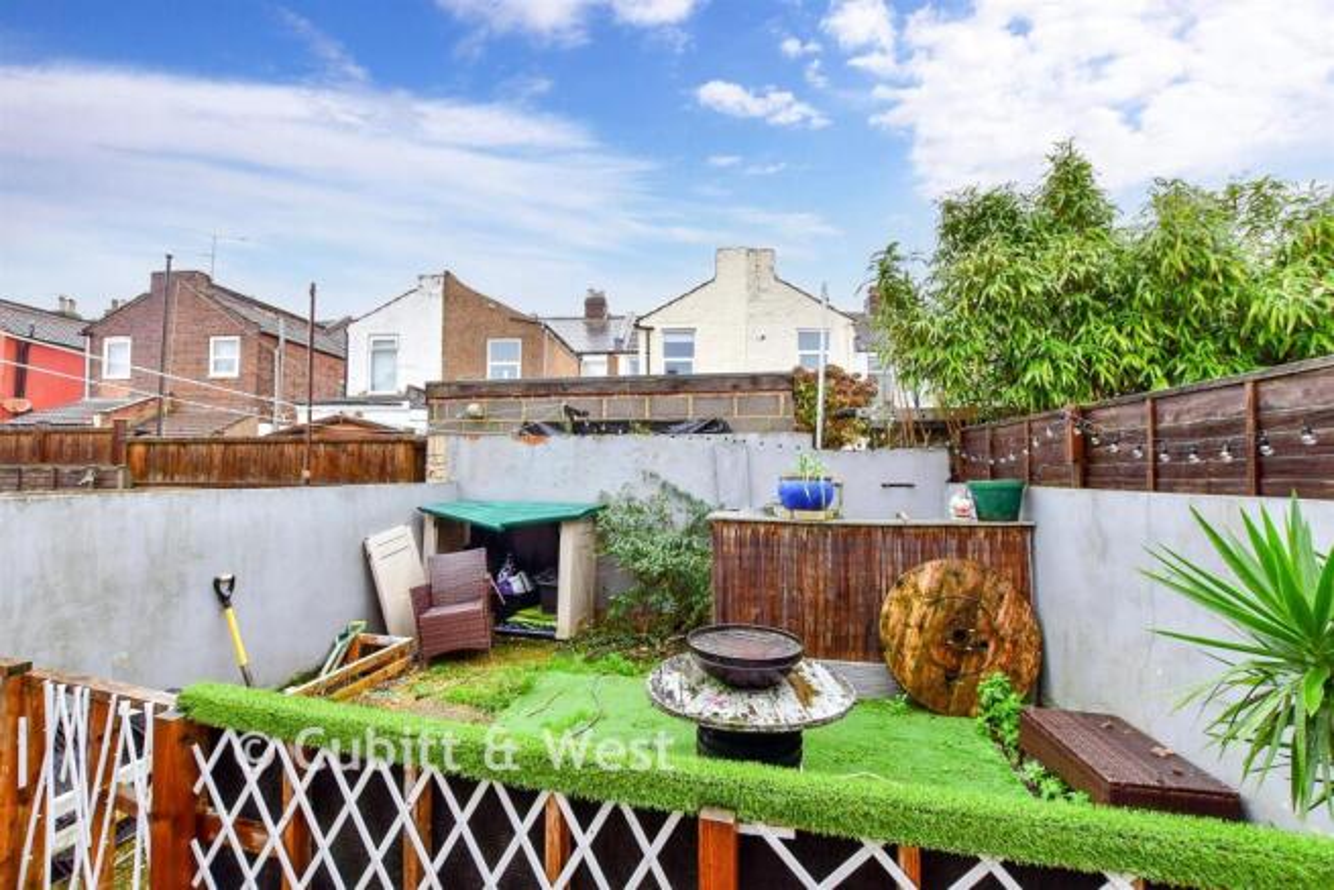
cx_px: 667
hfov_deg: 100.4
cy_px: 445
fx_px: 556
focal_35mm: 15
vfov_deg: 77.4
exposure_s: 1/25
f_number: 7.1
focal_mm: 10
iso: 500
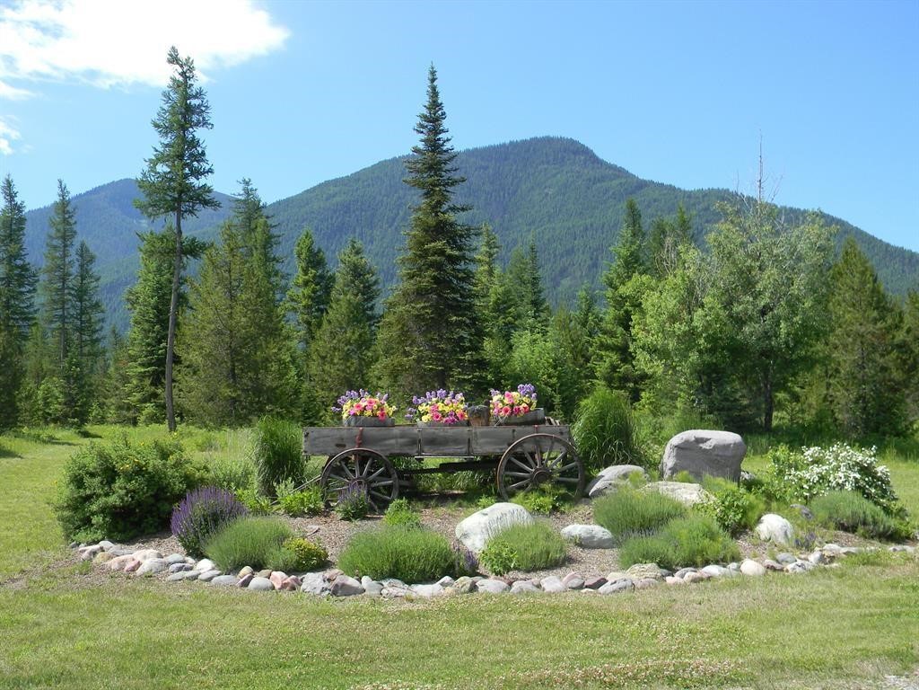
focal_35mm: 36
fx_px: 956
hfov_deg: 51.4
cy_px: 345
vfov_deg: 39.7
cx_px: 460
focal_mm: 6.4
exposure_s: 1/492
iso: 80
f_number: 3.7
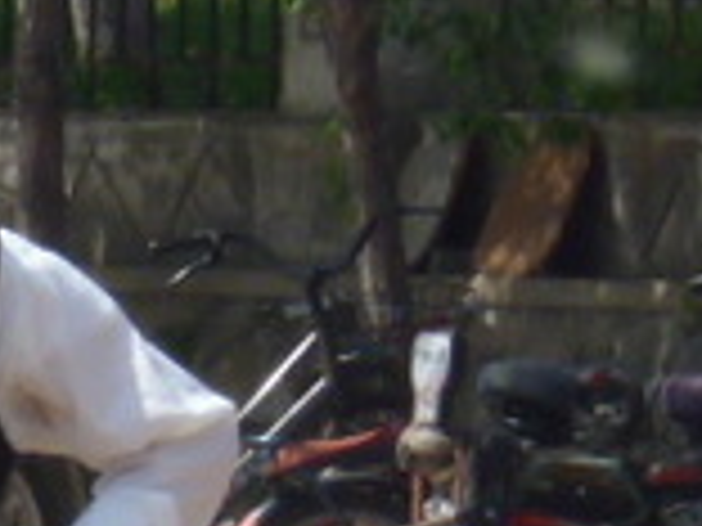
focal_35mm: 976
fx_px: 19793
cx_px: -360
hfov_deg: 2.0
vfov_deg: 1.5
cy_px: 773
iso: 100
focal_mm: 21.5
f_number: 6.4
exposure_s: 1/200
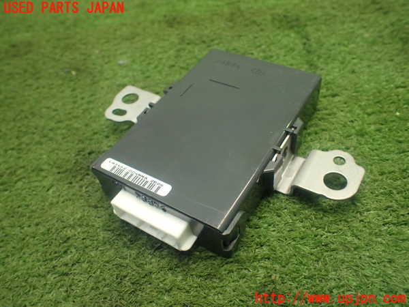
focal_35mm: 30
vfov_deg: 46.8
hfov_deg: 60.0
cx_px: 204
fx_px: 354
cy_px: 154
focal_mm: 5.4
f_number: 2.3
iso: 500
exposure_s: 1/125
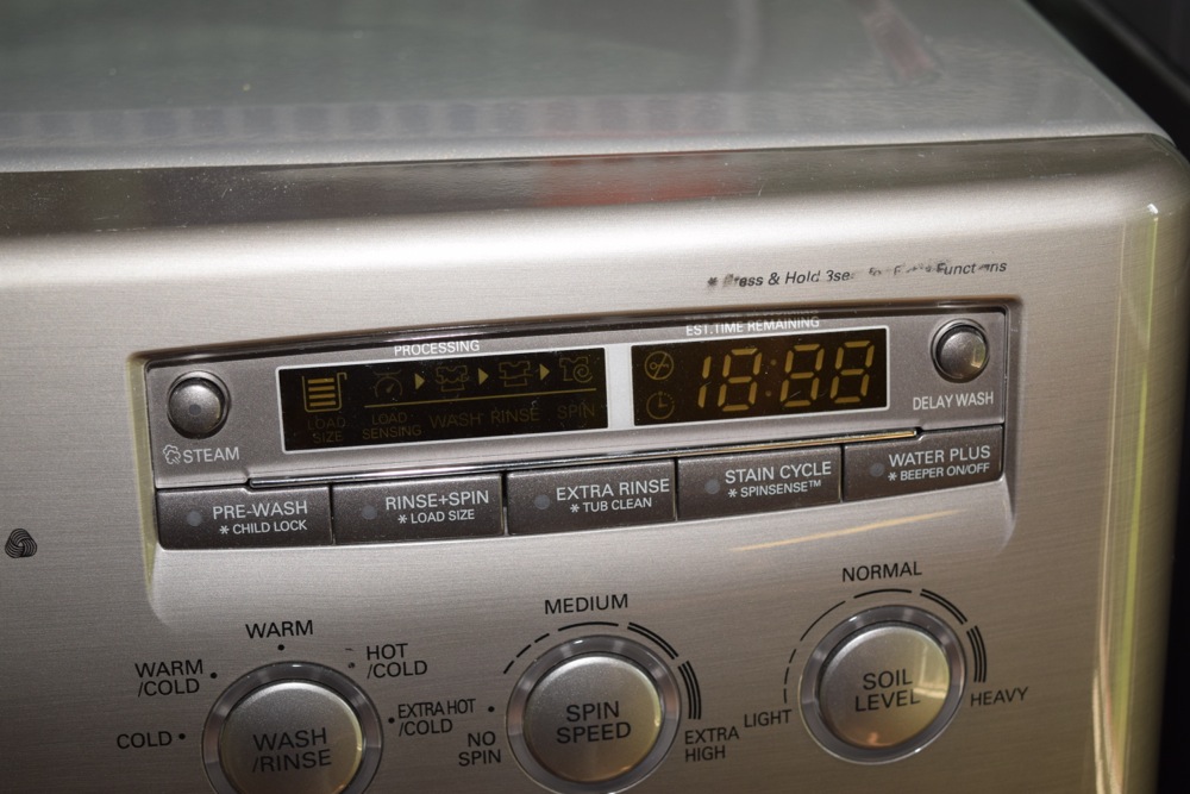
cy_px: 397
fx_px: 2231
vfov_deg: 20.2
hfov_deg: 29.9
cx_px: 595
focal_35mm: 68
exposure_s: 1/60
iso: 400
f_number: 5
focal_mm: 45
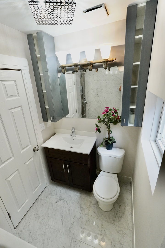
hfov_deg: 72.1
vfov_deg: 95.0
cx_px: 82
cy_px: 124
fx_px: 113
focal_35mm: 16
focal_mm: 11
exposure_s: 1/160
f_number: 4
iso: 1600
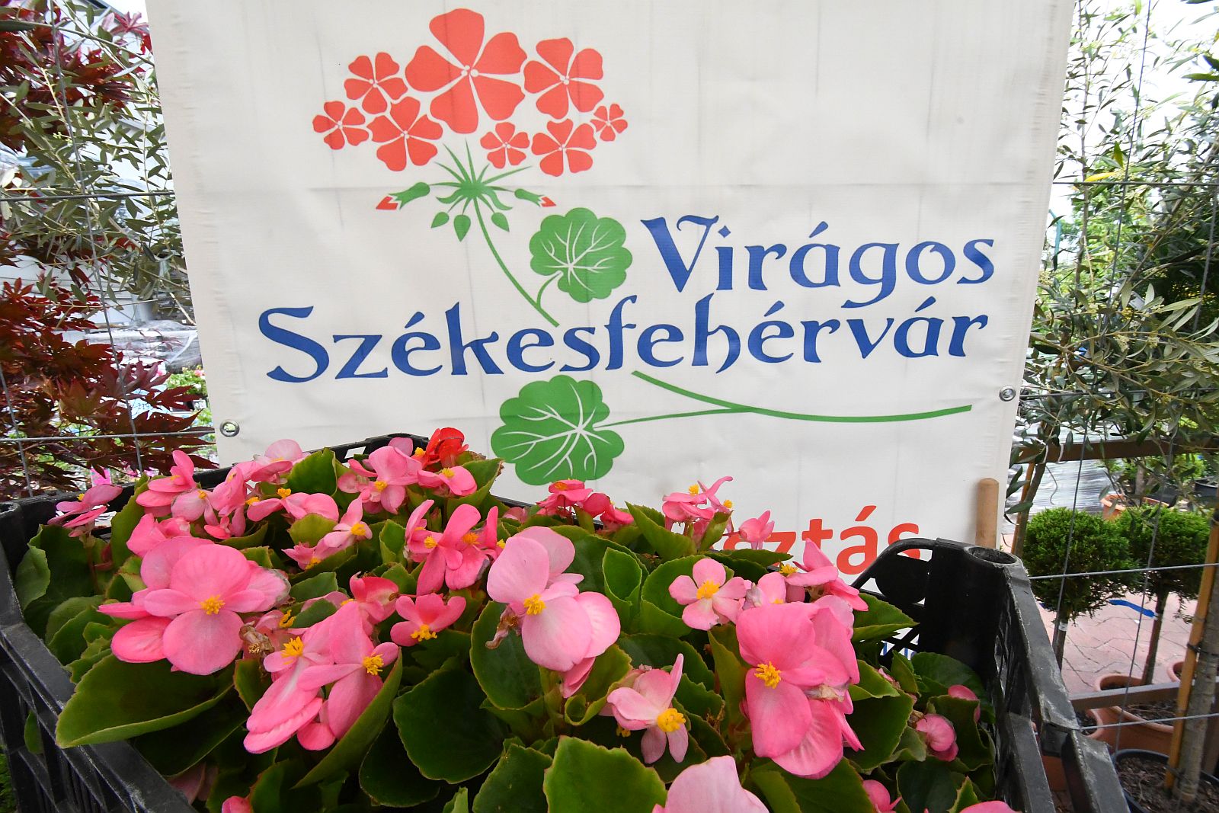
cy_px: 406
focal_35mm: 15
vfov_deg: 77.3
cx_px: 610
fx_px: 508
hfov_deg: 100.4
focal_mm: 10
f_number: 14
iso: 5000
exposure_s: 1/800
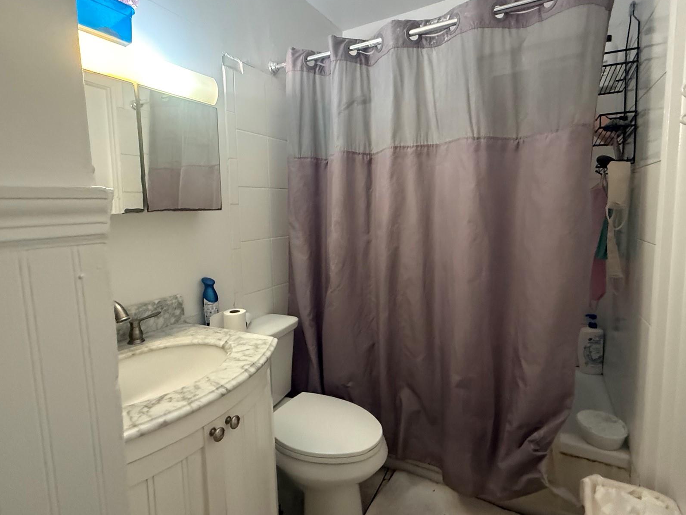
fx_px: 357
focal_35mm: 18
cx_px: 348
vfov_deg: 71.5
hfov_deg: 87.7
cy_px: 243
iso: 640
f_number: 2.2
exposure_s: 1/60
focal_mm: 2.22
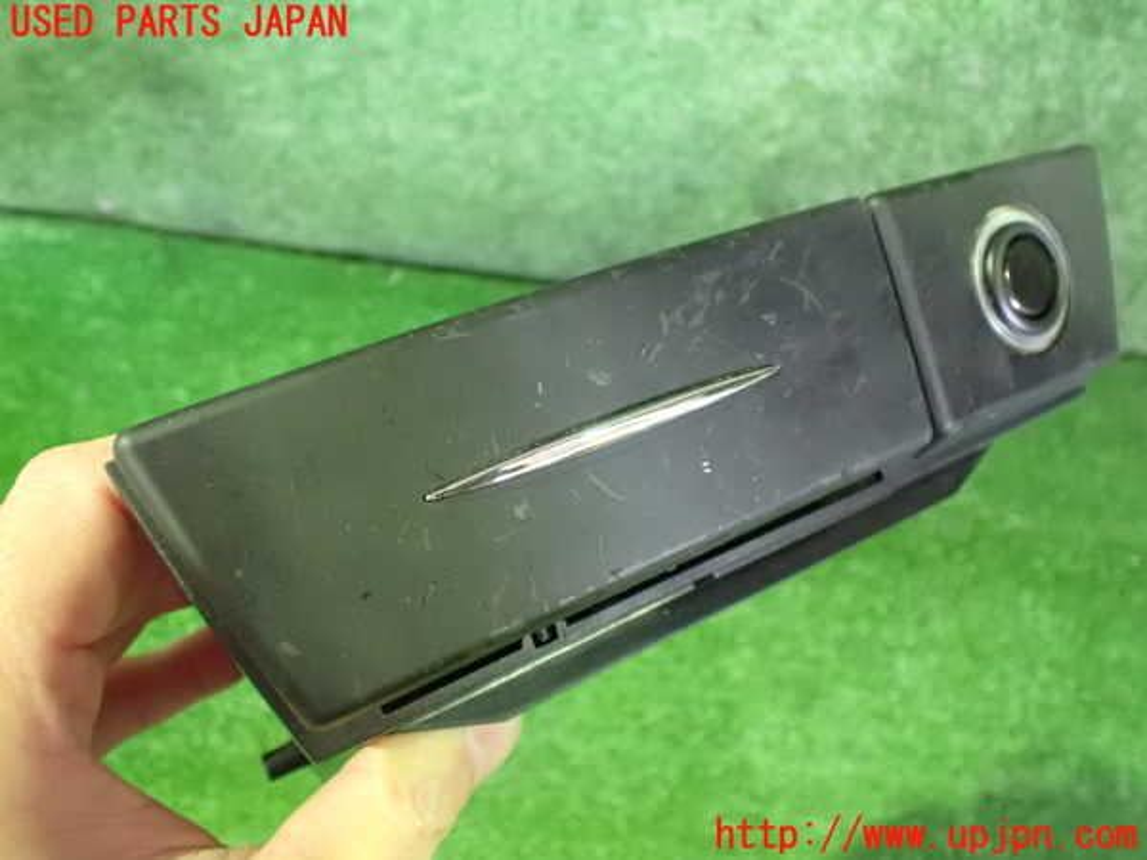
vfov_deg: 46.8
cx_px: 574
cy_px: 430
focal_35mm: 30
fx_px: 994
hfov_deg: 60.0
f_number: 2.3
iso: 1600
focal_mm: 5.4
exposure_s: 1/20
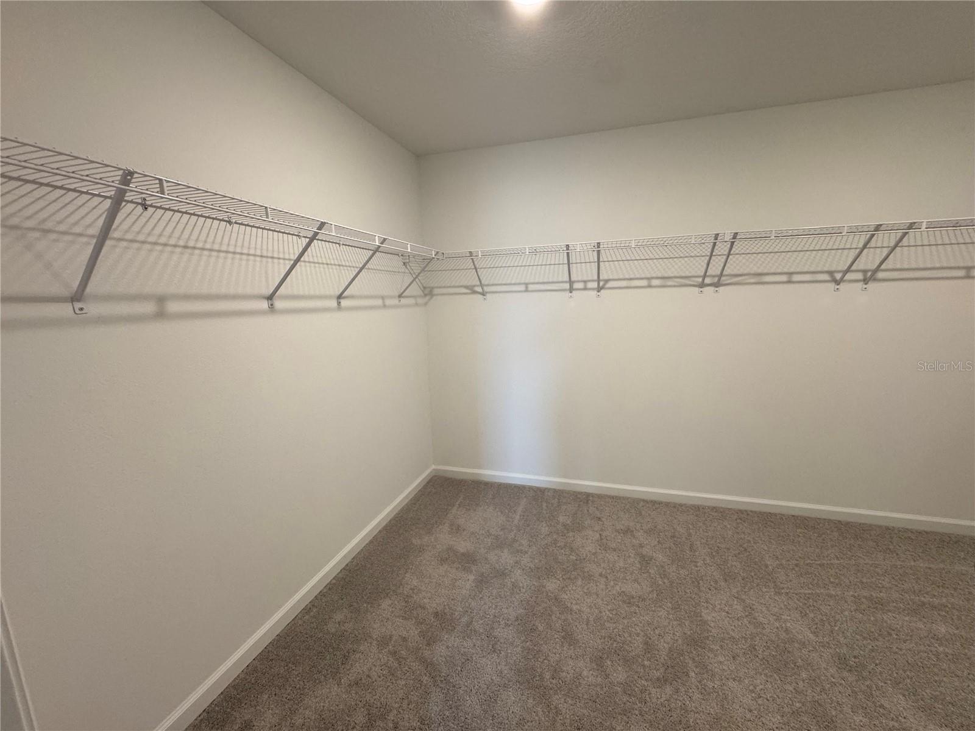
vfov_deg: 85.7
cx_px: 488
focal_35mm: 14
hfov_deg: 102.1
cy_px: 366
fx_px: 394
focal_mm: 2.22
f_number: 2.2
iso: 250
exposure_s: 1/120
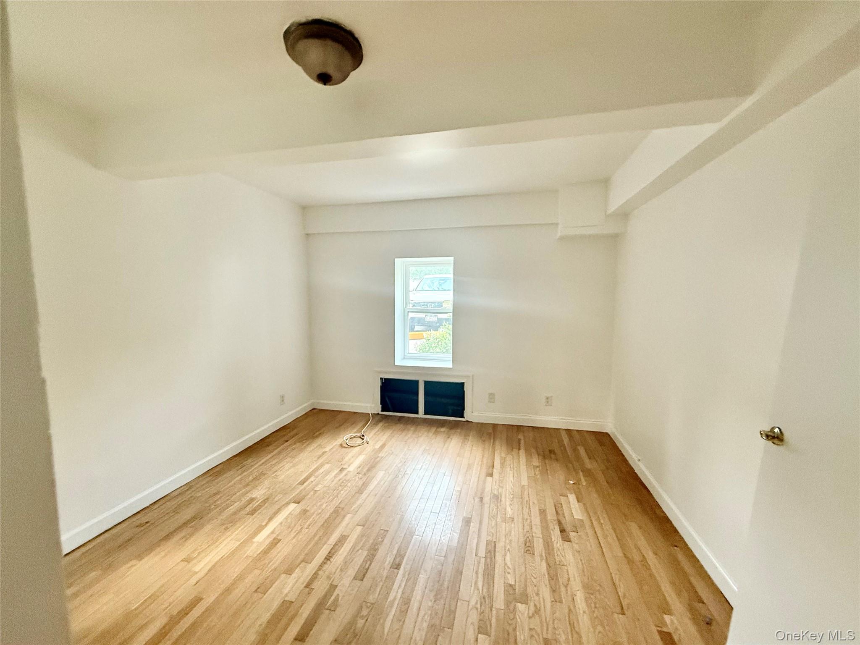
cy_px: 322
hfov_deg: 102.1
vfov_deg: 85.7
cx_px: 430
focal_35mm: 14
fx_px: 348
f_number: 2.2
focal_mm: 2.22
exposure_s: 1/60
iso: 500
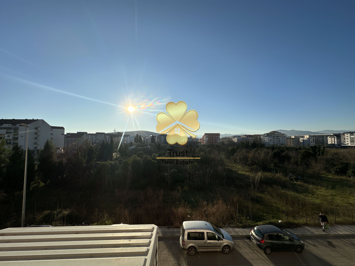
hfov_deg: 102.1
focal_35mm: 14
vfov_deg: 85.7
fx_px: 144
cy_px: 133
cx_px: 178
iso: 50
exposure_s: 1/6494
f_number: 2.2
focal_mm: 2.22
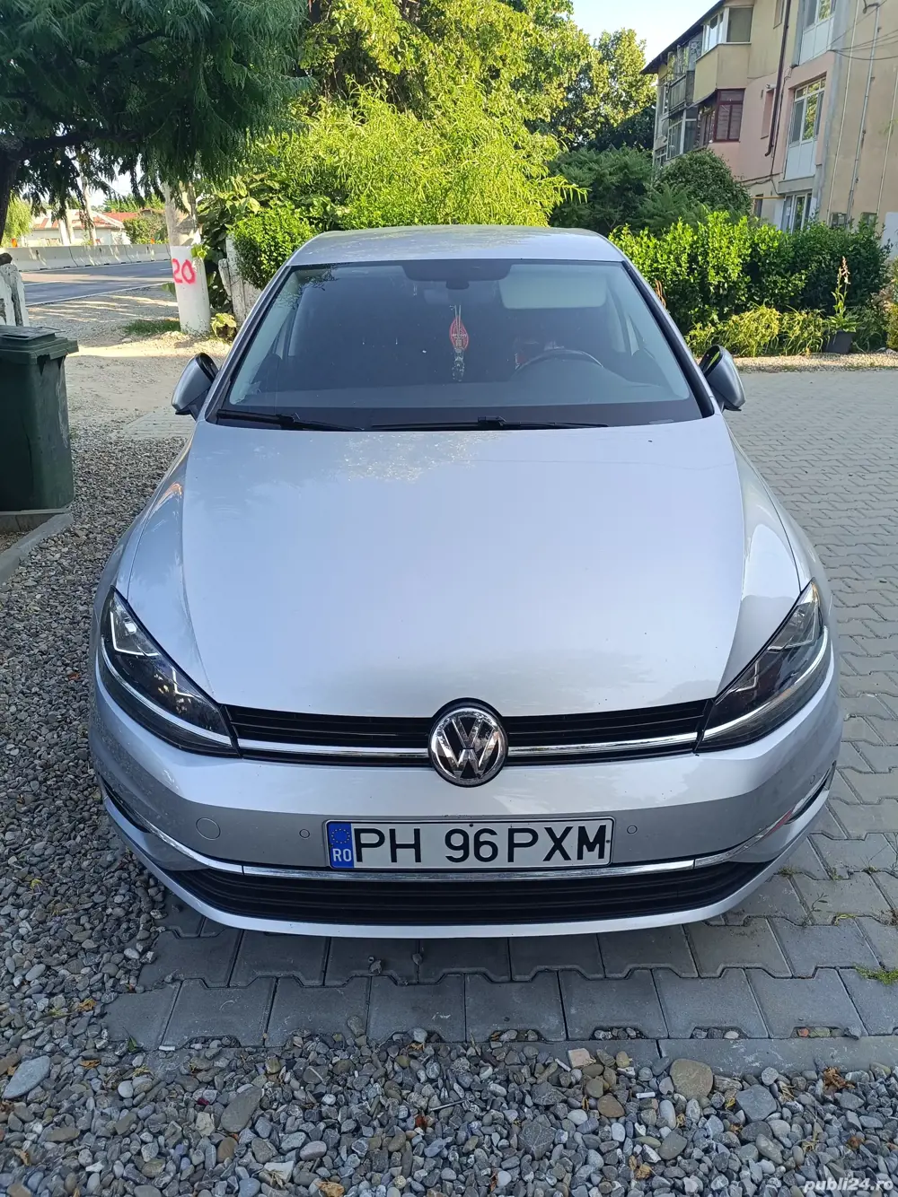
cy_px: 598
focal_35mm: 24
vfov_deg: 71.6
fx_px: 830
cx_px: 449
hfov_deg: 56.8
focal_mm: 5.59
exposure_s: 1/190
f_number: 1.88
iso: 53
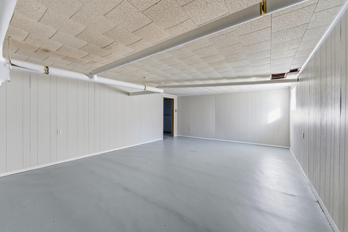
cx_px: 174
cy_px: 116
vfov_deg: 81.3
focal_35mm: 14
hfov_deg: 104.2
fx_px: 135
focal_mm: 14
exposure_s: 1/8
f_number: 7.1
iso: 100
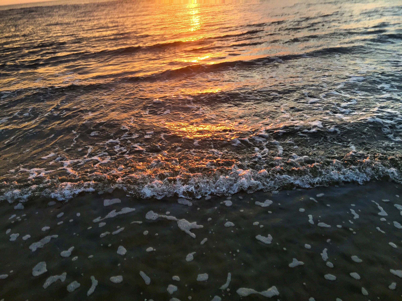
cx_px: 201
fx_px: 337
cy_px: 150
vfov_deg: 48.2
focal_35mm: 29
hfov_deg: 61.7
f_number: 2.2
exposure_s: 1/110
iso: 32
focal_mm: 4.15
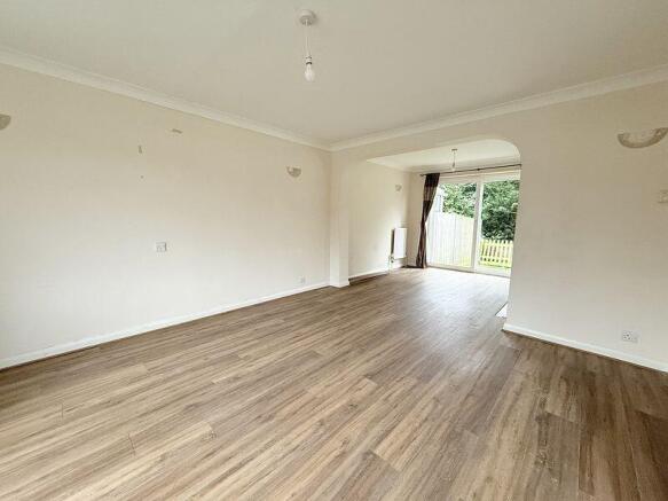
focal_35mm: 14
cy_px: 250
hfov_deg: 102.1
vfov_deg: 85.7
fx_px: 270
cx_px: 334
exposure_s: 1/60
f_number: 2.2
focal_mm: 2.22
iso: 500
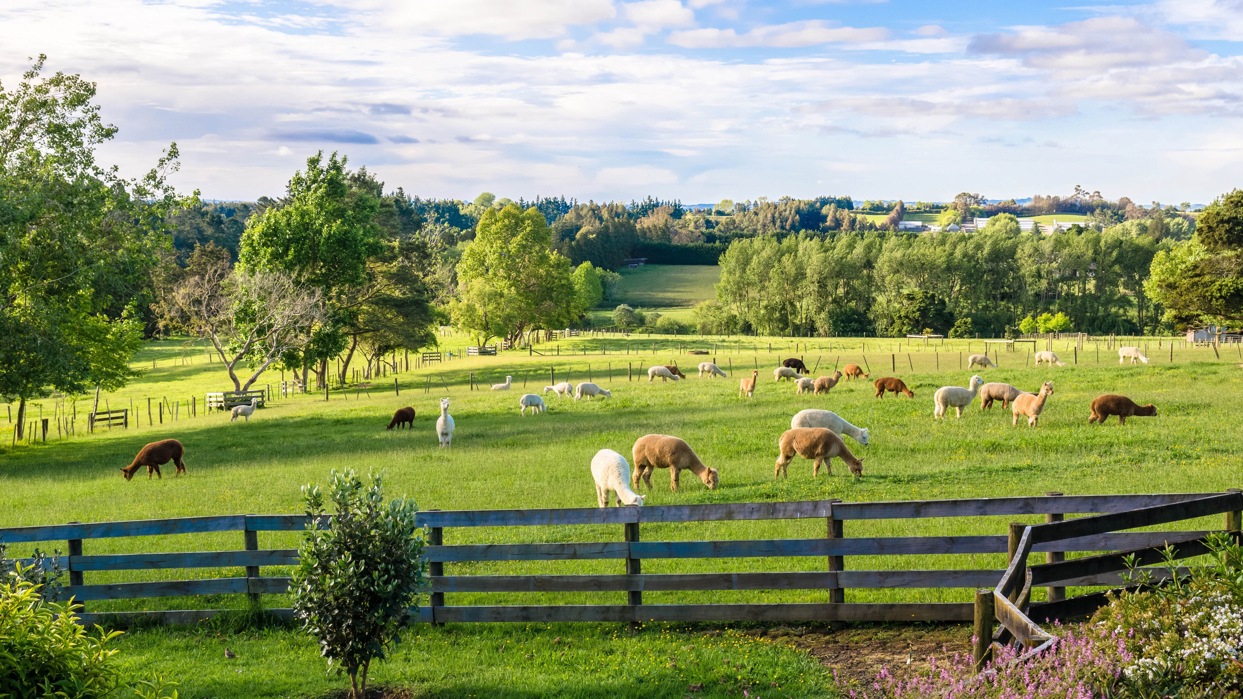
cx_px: 622
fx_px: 1500
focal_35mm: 46
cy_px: 307
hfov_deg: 45.0
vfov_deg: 26.2
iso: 100
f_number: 7.1
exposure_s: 1/125
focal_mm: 29
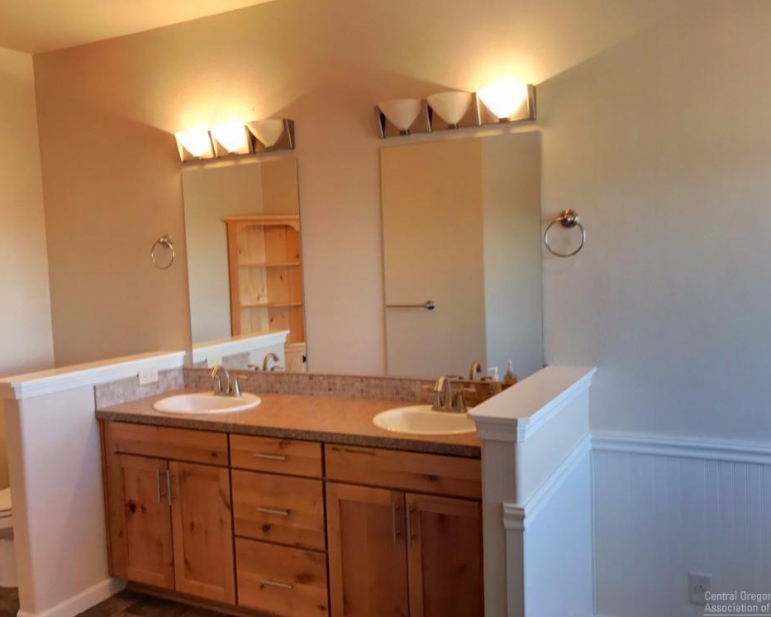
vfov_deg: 48.5
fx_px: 684
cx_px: 407
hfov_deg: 58.7
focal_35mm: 30
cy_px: 313
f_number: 1.8
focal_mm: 3.99
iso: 25
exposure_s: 1/30
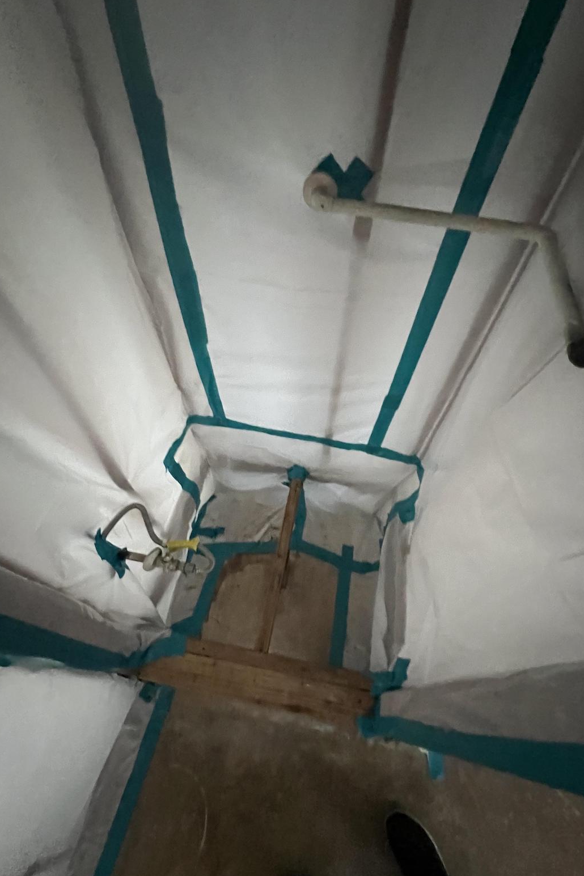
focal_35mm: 14
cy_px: 447
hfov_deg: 81.2
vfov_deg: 104.2
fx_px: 341
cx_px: 297
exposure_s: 1/40
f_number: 1.8
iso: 1000
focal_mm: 1.57
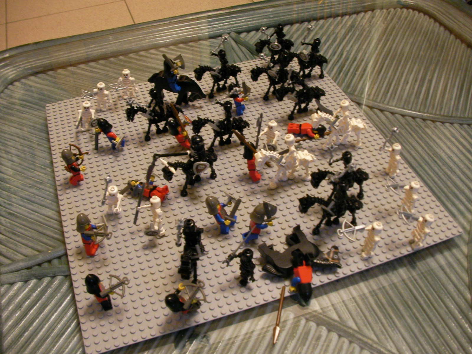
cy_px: 177
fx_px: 518
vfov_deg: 37.7
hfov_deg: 49.0
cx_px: 236
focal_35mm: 38
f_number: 3.5
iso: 200
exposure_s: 1/6.5
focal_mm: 6.3
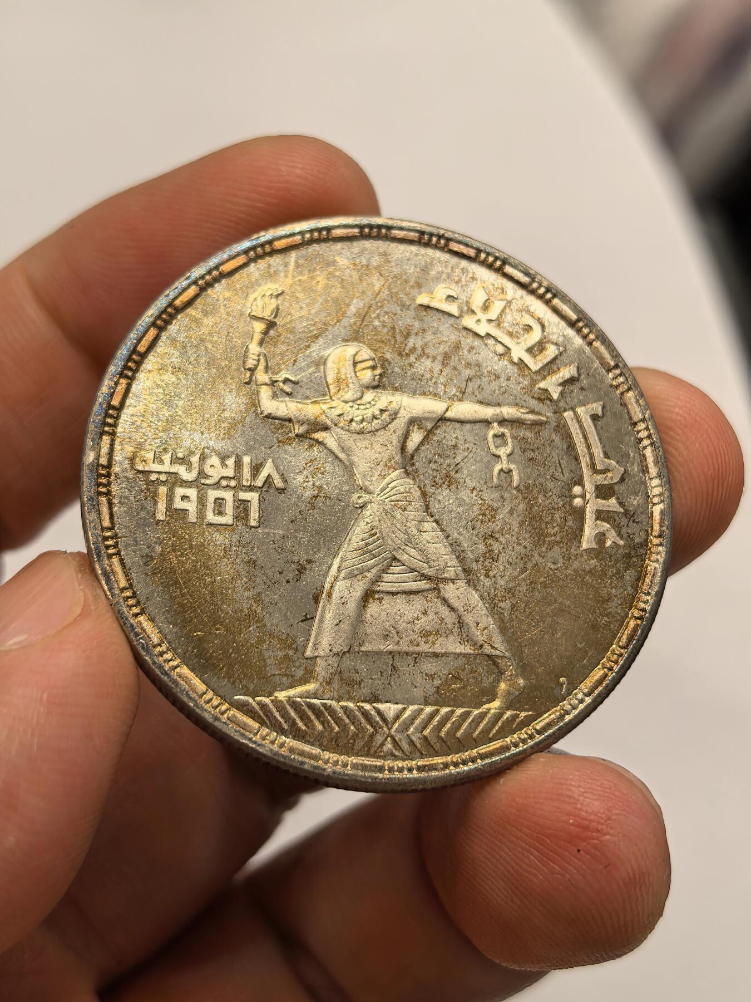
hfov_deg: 27.0
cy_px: 501
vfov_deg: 35.5
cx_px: 376
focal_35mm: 54
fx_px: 1562
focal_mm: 6.98
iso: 160
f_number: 2
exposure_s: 1/100
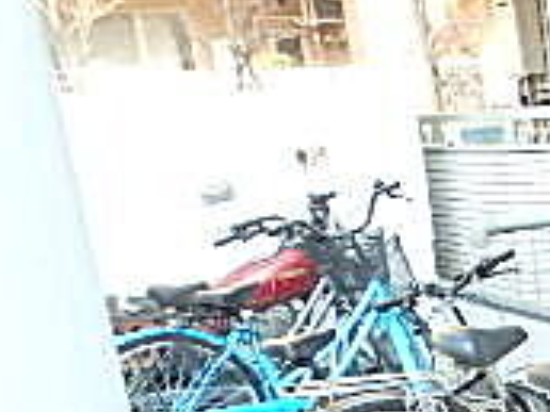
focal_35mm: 78
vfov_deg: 17.7
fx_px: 1239
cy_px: 530
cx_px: 841
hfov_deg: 20.9
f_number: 3.5
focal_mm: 3.7
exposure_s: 1/80
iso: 125
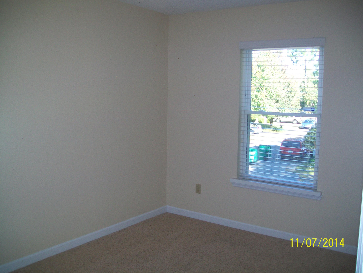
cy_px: 136
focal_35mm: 34
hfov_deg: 54.0
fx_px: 357
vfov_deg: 41.8
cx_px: 182
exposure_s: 1/60
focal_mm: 6.1
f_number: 2.7
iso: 64
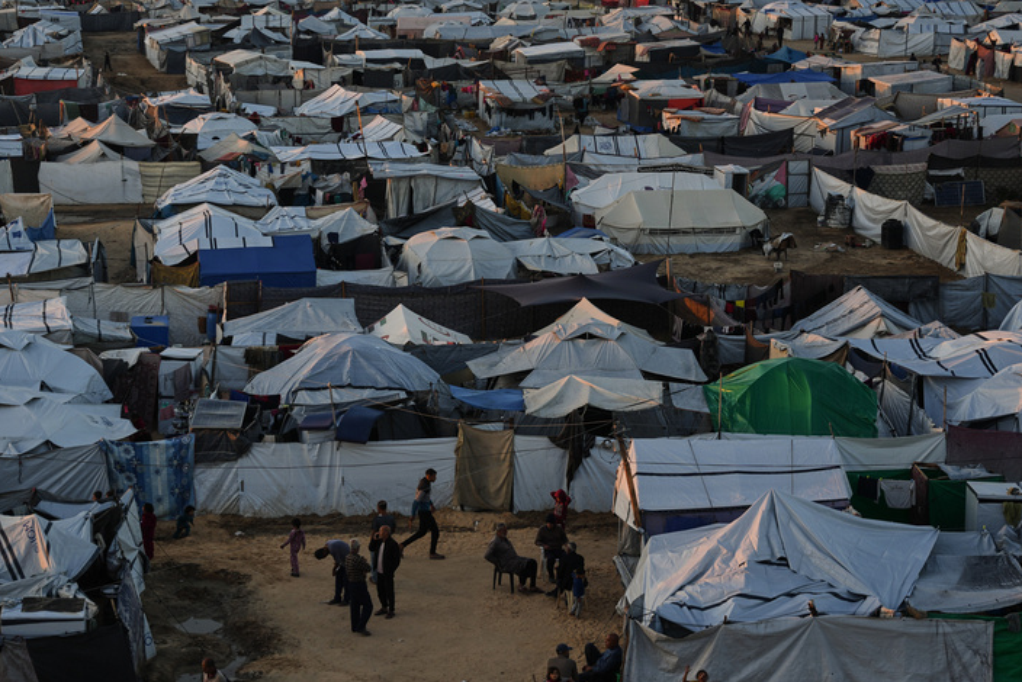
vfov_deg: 16.9
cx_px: 414
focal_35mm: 81
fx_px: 2293
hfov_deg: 25.1
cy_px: 274
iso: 100
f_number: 2.8
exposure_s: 1/400
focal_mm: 55.5
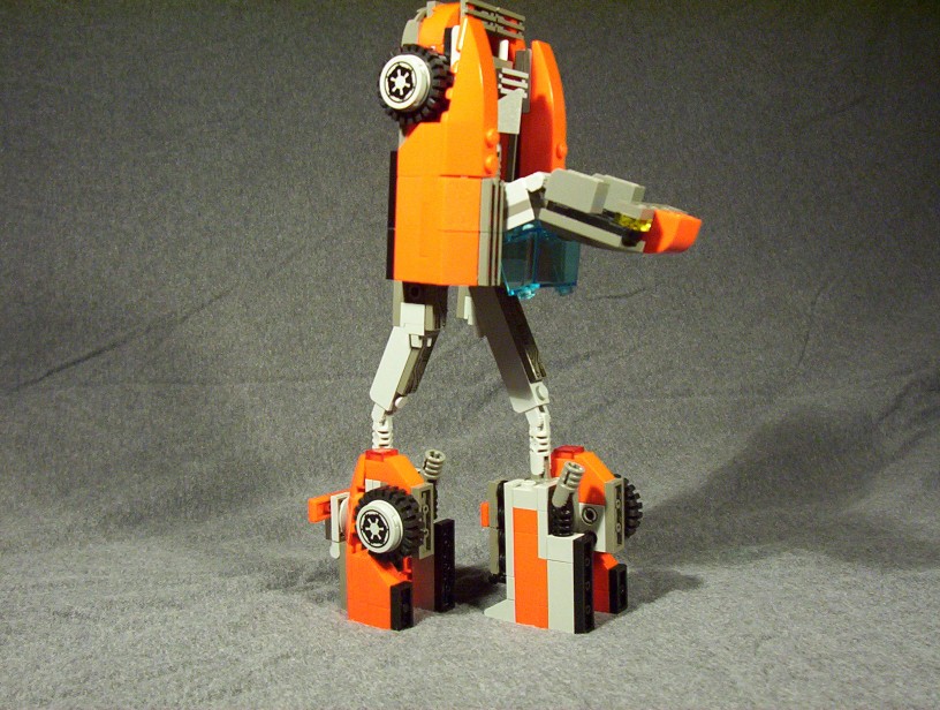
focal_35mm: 43
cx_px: 470
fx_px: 1170
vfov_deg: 33.7
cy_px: 355
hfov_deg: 43.8
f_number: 2.73
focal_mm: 5.77
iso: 200
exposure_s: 1/17
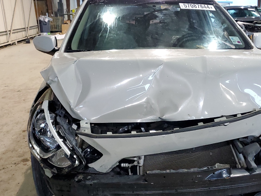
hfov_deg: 45.4
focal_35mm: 41
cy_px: 126
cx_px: 162
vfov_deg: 34.9
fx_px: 309
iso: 316
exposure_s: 1/60.2
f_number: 1.5
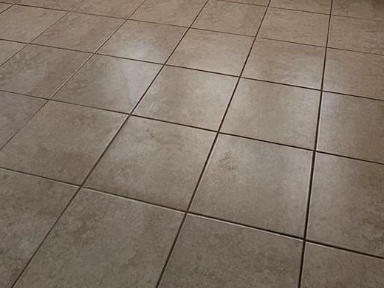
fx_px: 444
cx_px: 227
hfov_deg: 46.6
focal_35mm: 40
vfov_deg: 28.4
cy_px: -102
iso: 64
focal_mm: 2.2
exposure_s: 1/60
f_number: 2.2
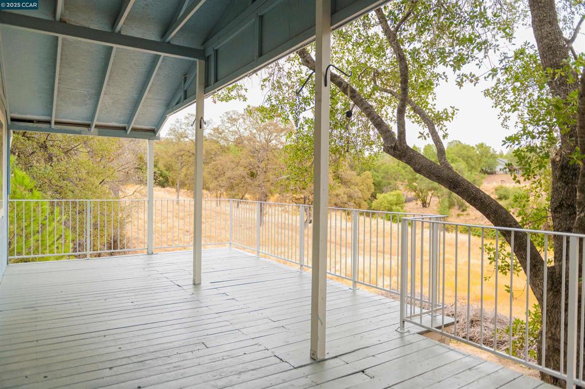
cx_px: 292
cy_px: 194
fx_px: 390
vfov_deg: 53.1
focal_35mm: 24
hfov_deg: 73.8
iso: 2500
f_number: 2.8
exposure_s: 1/2000
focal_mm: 24
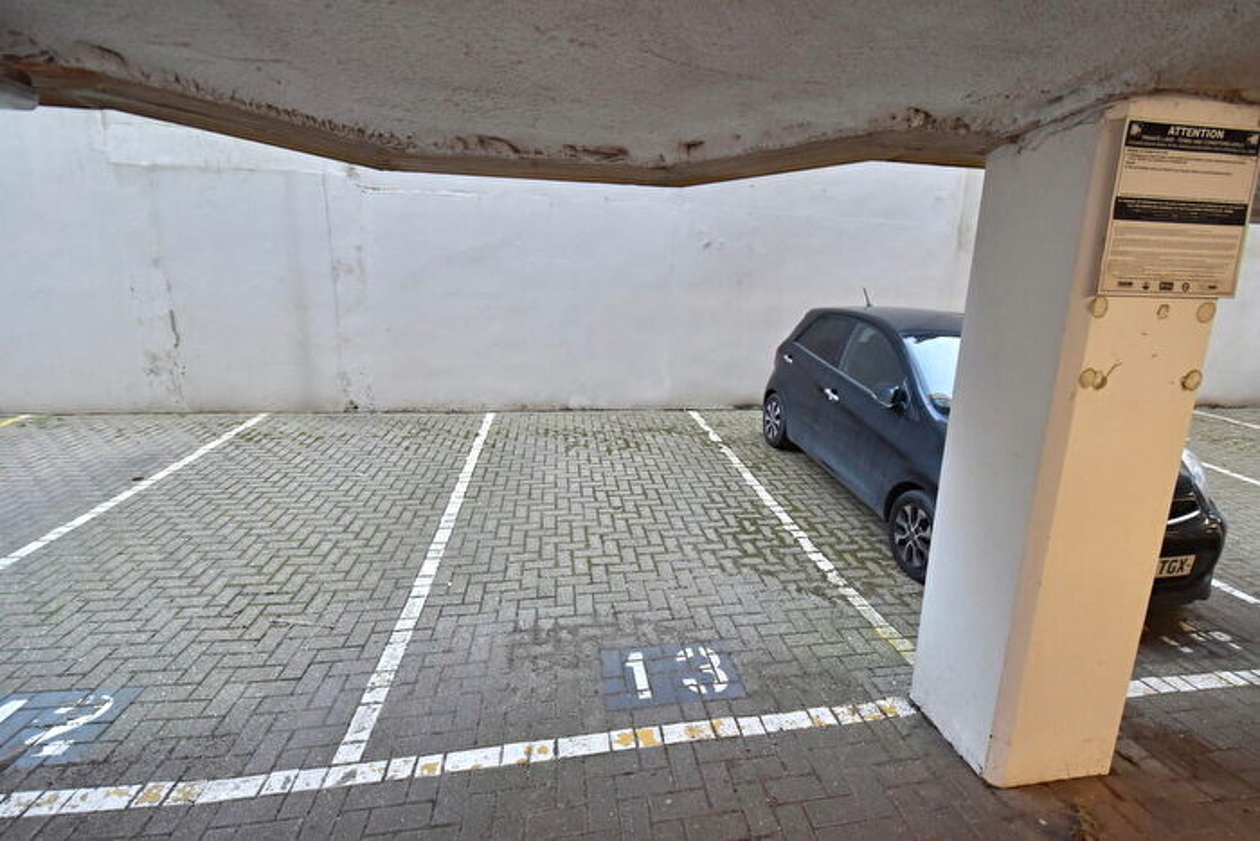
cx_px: 630
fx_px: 525
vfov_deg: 77.4
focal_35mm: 15
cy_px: 420
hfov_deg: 100.4
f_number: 4
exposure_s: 1/60
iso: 500
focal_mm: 10
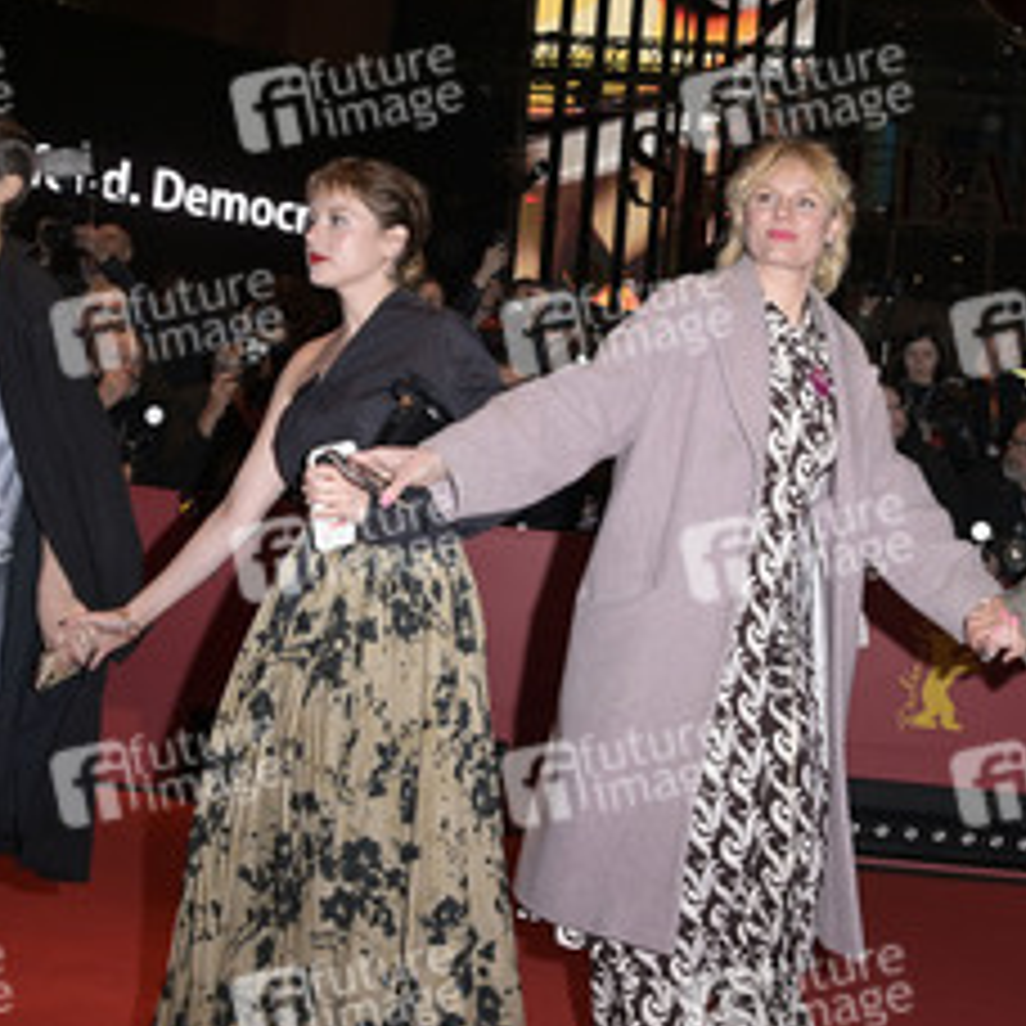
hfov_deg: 35.7
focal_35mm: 47
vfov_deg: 36.0
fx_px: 1576
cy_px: 436
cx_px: 677
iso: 1250
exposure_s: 1/200
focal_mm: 28
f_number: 5
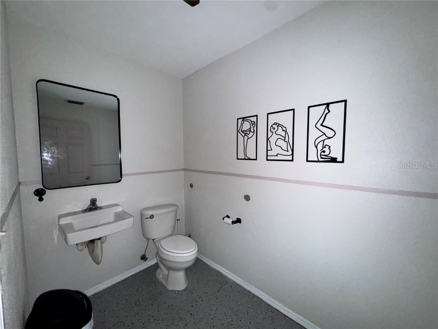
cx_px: 219
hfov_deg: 102.1
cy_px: 164
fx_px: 177
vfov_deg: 85.7
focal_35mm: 14
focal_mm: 2.22
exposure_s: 1/36
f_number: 2.2
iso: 160
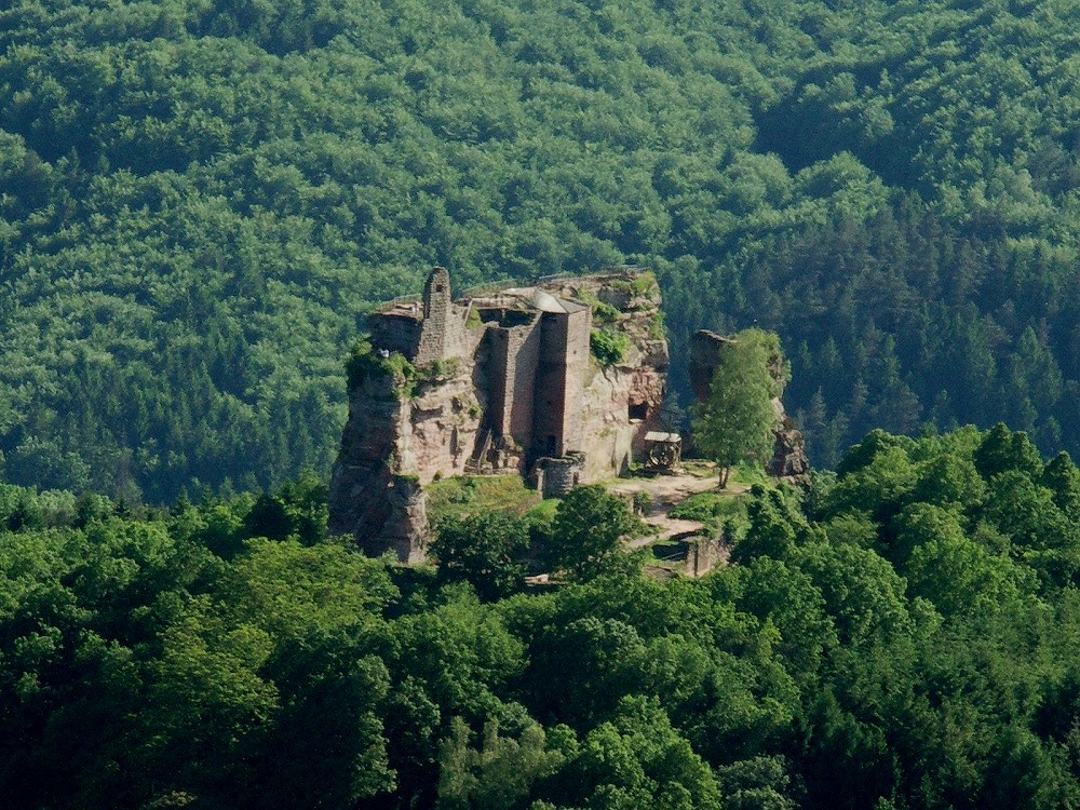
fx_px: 6240
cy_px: 405
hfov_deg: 9.9
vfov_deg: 7.4
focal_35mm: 200
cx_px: 540
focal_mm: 50.8
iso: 100
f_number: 5.6
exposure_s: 1/125
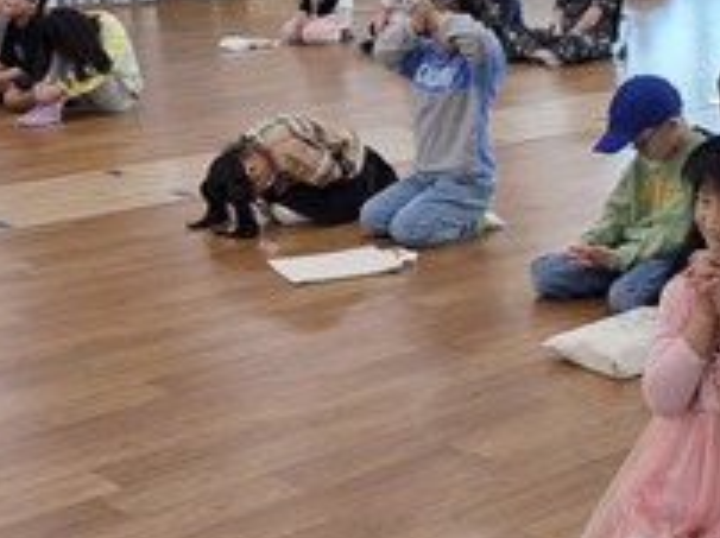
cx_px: 572
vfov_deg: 19.3
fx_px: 1579
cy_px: 310
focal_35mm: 76
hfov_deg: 25.3
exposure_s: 1/120
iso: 80
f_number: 1.7
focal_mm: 6.3
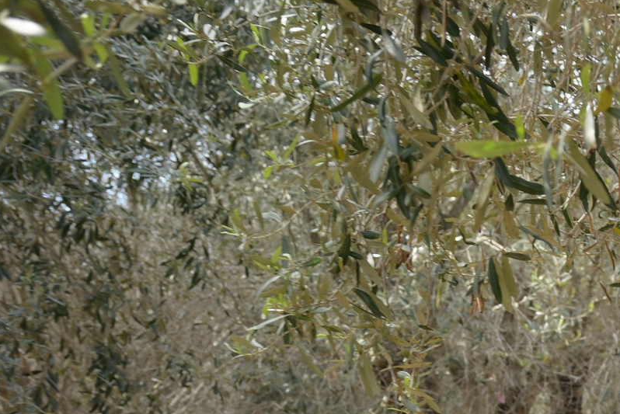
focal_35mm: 93
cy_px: 582
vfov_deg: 14.0
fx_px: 1602
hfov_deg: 18.7
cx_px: 991
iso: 125
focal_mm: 29
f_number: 3.5
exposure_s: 1/250
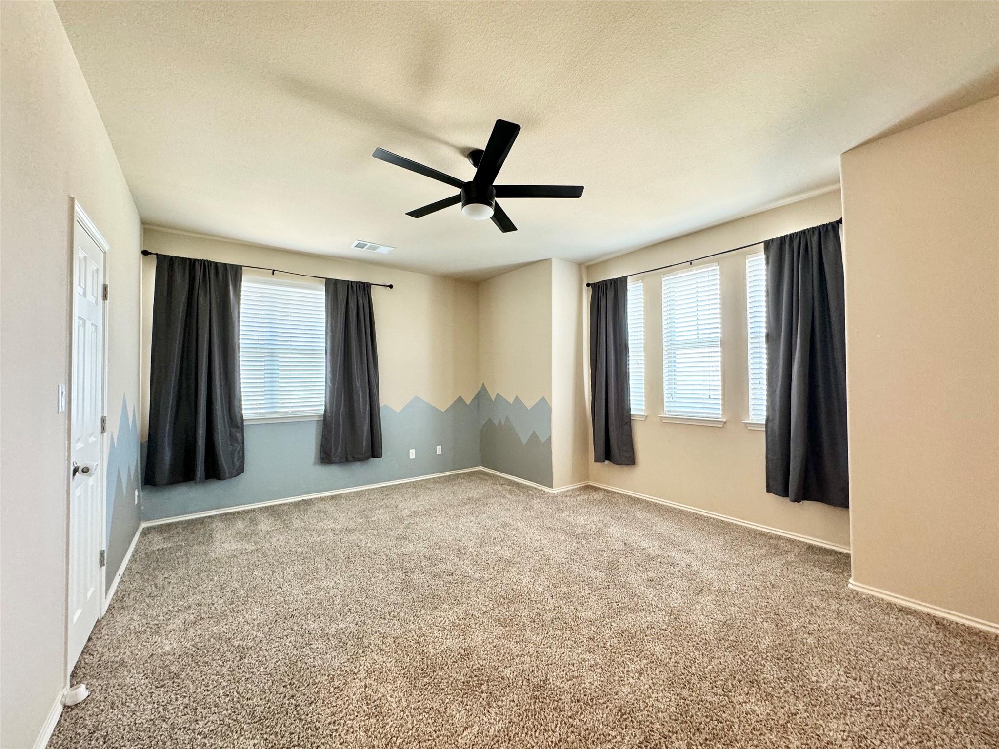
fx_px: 404
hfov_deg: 102.1
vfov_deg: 85.7
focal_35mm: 14
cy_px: 374
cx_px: 500
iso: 200
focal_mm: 2.22
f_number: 2.2
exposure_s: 1/60
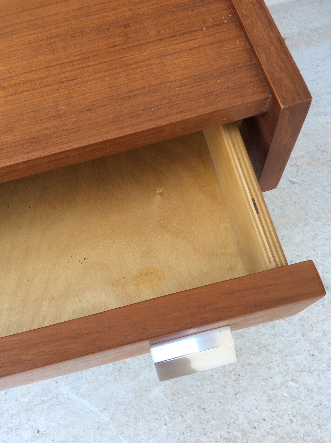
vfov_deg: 56.9
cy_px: 222
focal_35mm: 32
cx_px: 166
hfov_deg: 44.1
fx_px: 409
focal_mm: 3.3
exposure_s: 1/33
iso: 32
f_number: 2.4
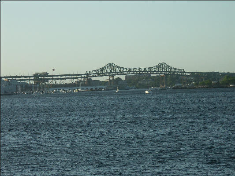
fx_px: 991
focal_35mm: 146
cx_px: 118
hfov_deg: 13.5
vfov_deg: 10.2
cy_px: 88
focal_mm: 37.01
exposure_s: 1/500
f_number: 5.6
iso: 100
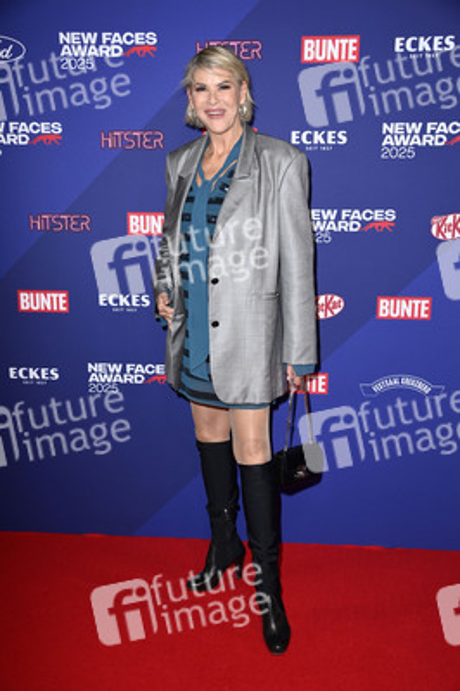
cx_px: 230
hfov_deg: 33.3
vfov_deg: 48.5
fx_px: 768
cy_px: 346
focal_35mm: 40
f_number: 5.6
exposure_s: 1/250
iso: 640
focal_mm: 40
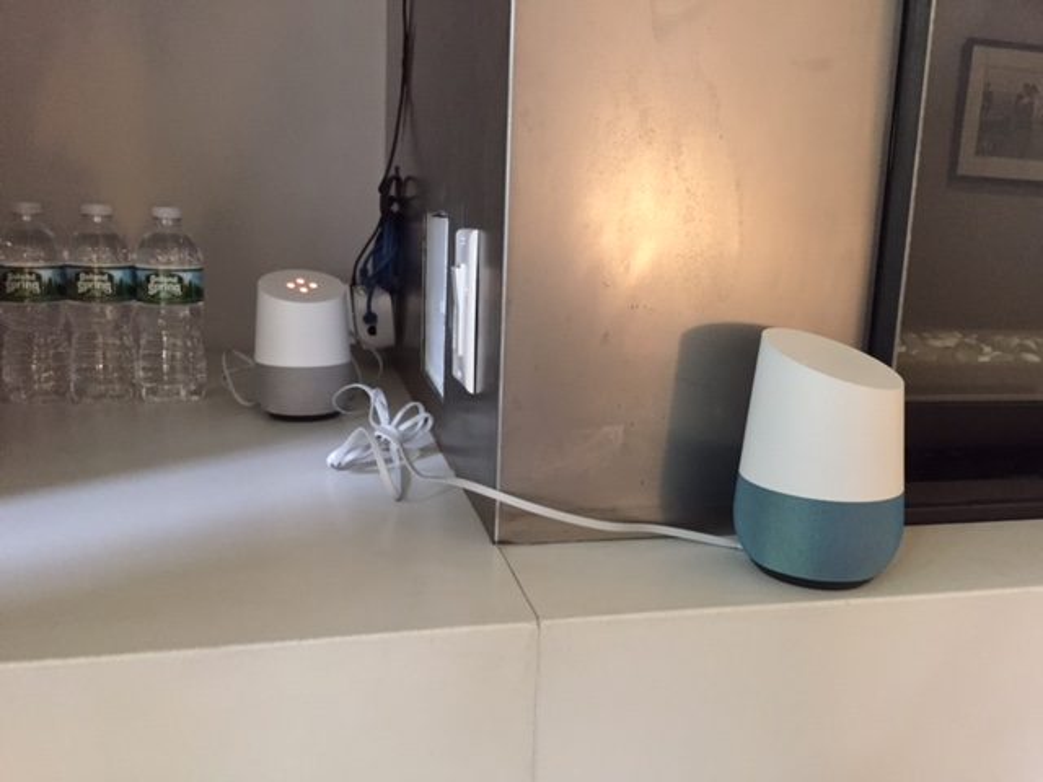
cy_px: 391
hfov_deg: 61.7
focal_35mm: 29
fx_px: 874
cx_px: 522
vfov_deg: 48.2
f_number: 2.2
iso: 500
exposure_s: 1/15
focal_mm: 4.15
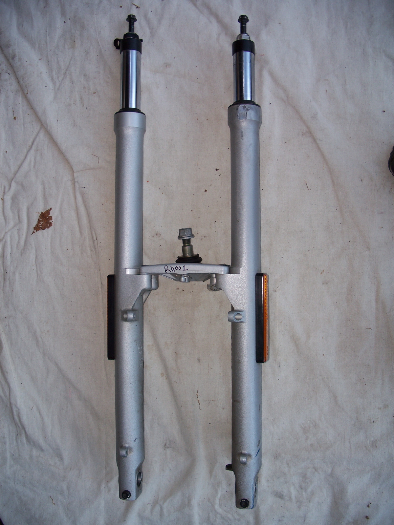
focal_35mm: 37
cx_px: 197
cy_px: 262
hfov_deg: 38.7
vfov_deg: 50.1
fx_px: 562
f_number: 2.8
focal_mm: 7.8
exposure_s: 1/60
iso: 80
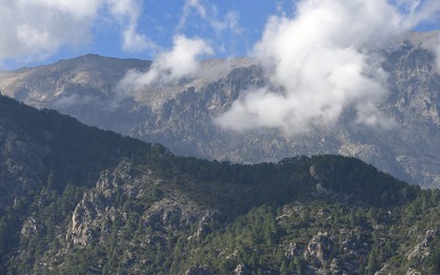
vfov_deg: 8.0
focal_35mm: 164
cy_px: 131
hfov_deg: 12.8
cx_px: 220
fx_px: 1966
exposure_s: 1/320
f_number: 11
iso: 200
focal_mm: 160
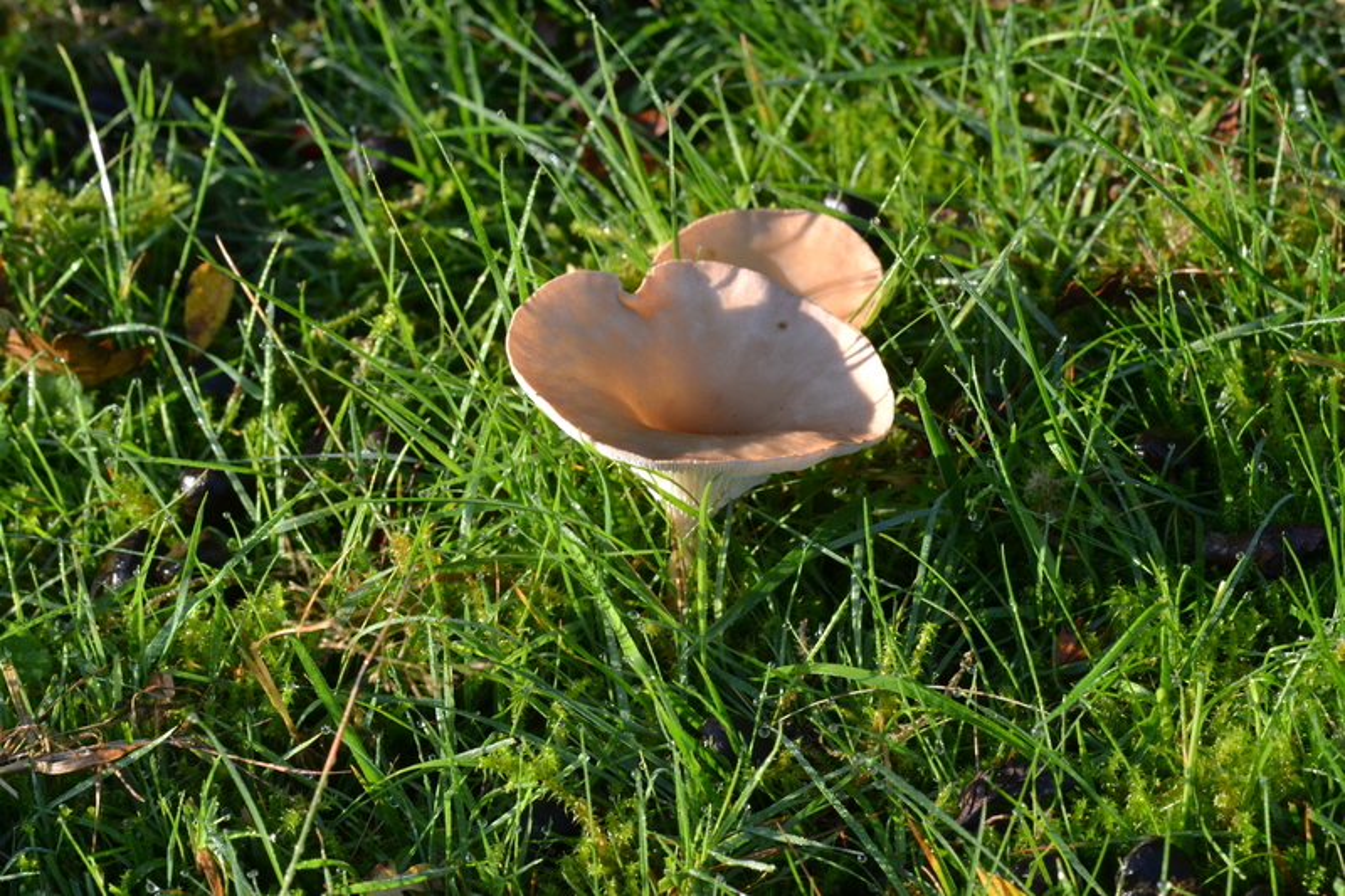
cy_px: 448
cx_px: 672
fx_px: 4762
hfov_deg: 16.1
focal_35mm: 128
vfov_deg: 10.7
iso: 800
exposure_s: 1/160
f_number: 11
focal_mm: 85
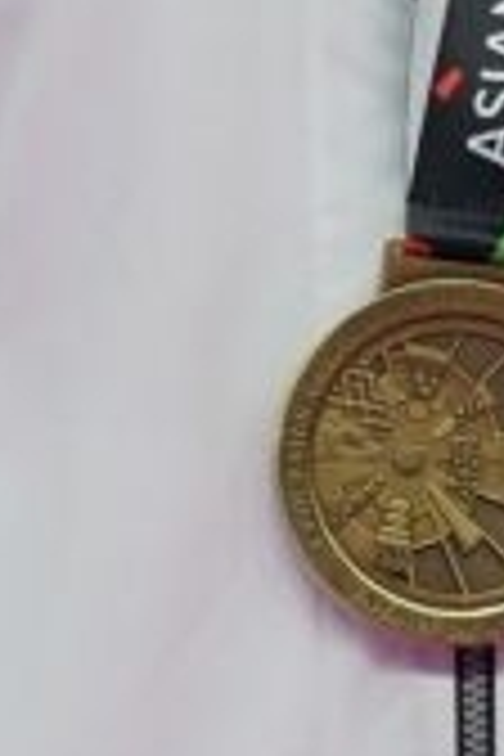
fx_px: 62995
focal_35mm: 3000
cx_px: 549
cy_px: -162
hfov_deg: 0.5
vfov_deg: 0.7
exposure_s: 1/500
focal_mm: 280
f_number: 4
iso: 1600
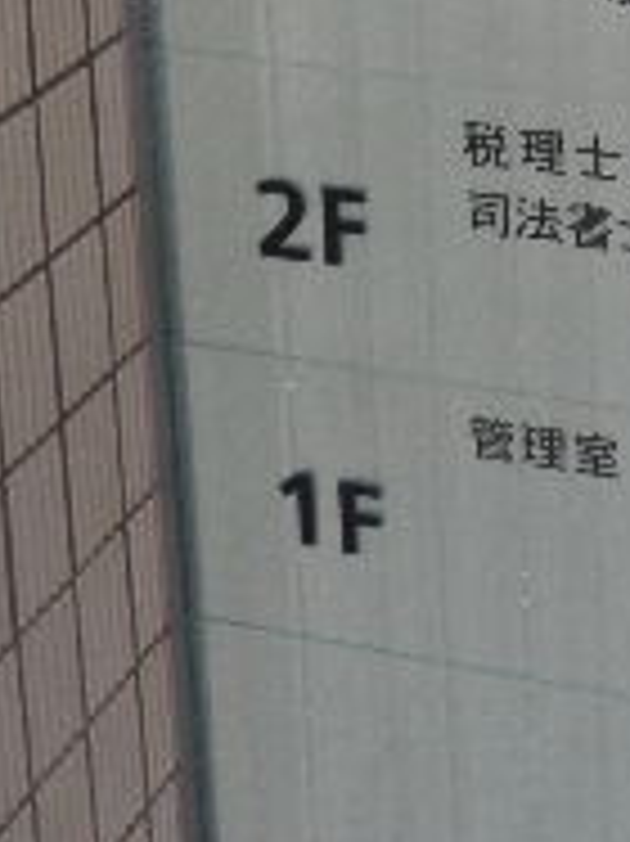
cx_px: 914
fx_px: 1992
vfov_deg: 20.3
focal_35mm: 82
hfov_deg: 16.5
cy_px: -437
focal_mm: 4.2
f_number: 3
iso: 200
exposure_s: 1/20
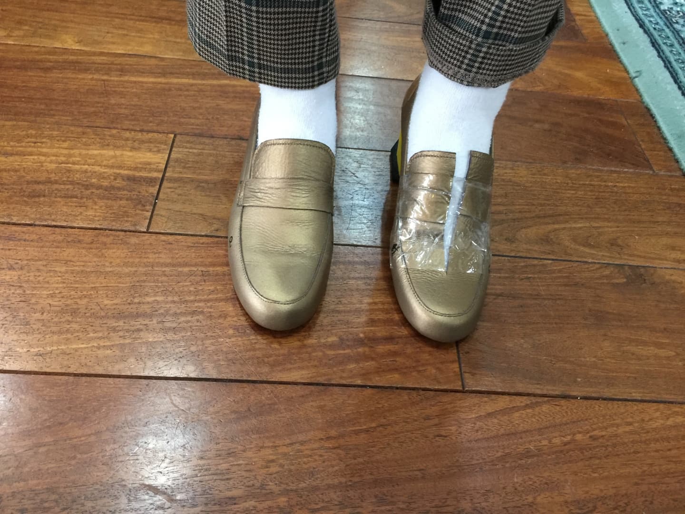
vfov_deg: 48.2
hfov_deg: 61.7
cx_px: 342
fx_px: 574
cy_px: 257
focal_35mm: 29
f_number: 2.2
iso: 125
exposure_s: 1/15
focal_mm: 4.15
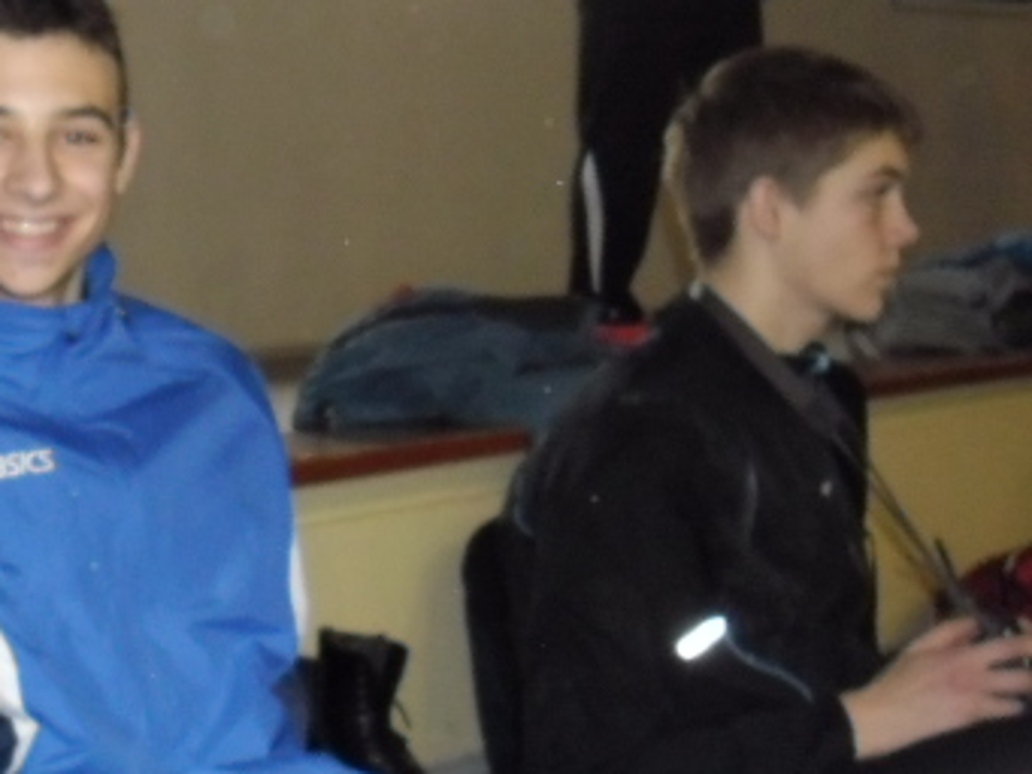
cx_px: -157
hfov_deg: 22.5
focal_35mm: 81
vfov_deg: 18.2
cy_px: 484
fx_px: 2416
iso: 200
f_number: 3.5
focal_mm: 4.9
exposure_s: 1/45
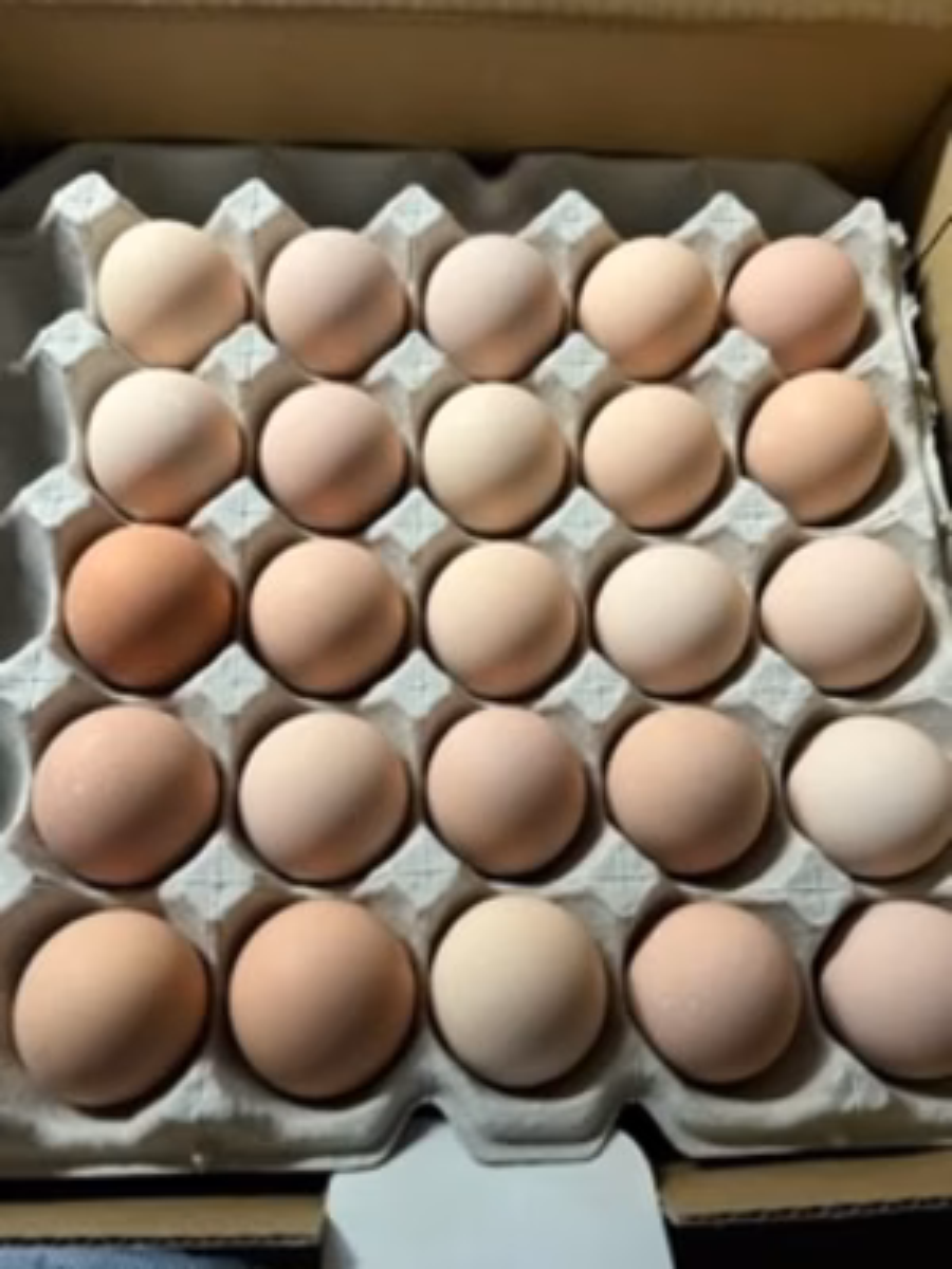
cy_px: 634
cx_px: 476
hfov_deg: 53.1
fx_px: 953
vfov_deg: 67.3
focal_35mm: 26
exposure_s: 1/50
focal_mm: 5.7
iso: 500
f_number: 1.5
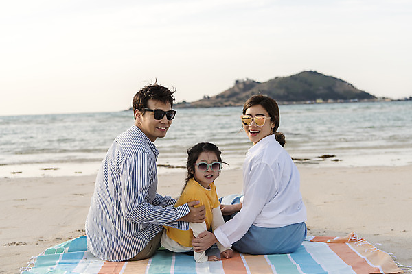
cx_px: 206
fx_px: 629
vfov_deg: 24.6
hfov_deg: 36.2
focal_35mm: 55
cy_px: 137
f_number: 4
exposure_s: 1/800
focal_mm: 55
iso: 400
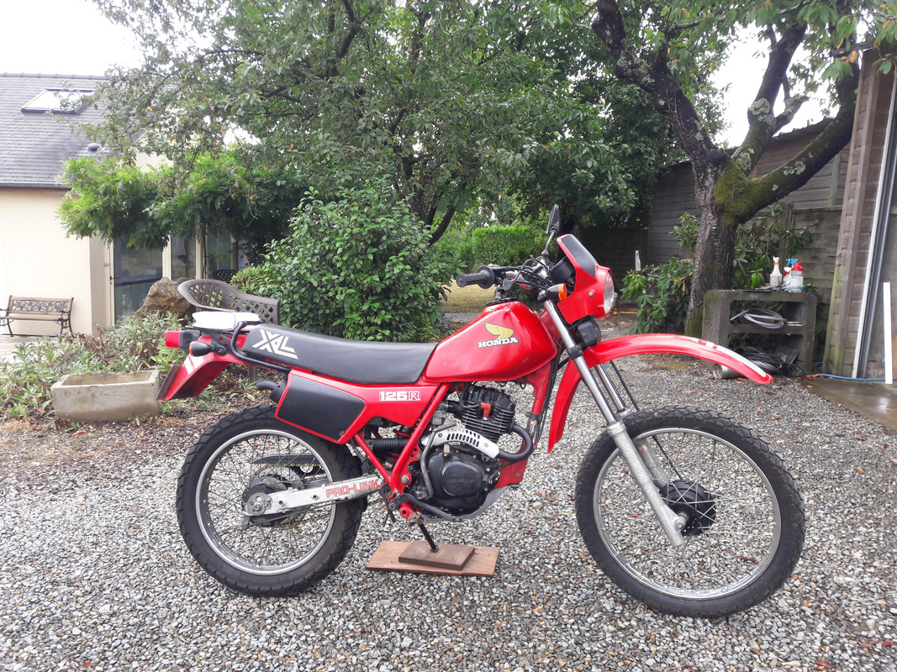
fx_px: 725
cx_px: 448
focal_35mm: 28
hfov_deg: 63.4
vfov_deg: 49.7
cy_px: 336
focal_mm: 3.7
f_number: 1.9
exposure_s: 1/244
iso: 40
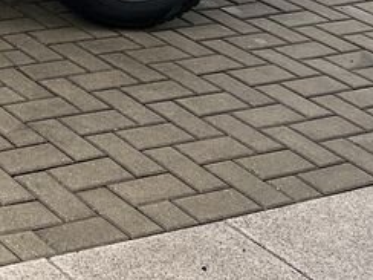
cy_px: -300
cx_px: -344
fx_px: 1175
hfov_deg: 15.1
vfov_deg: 11.9
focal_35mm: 109
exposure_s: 1/598
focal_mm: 5.1
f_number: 1.6
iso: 50
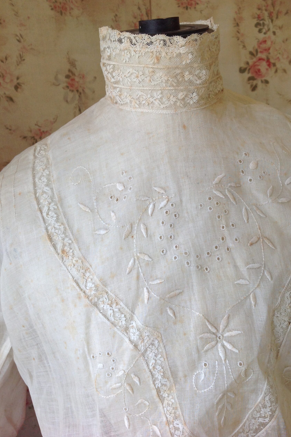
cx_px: 151
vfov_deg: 51.9
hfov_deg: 35.9
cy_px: 216
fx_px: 449
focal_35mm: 37
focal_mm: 4.28
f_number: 2.4
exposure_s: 1/120
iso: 64
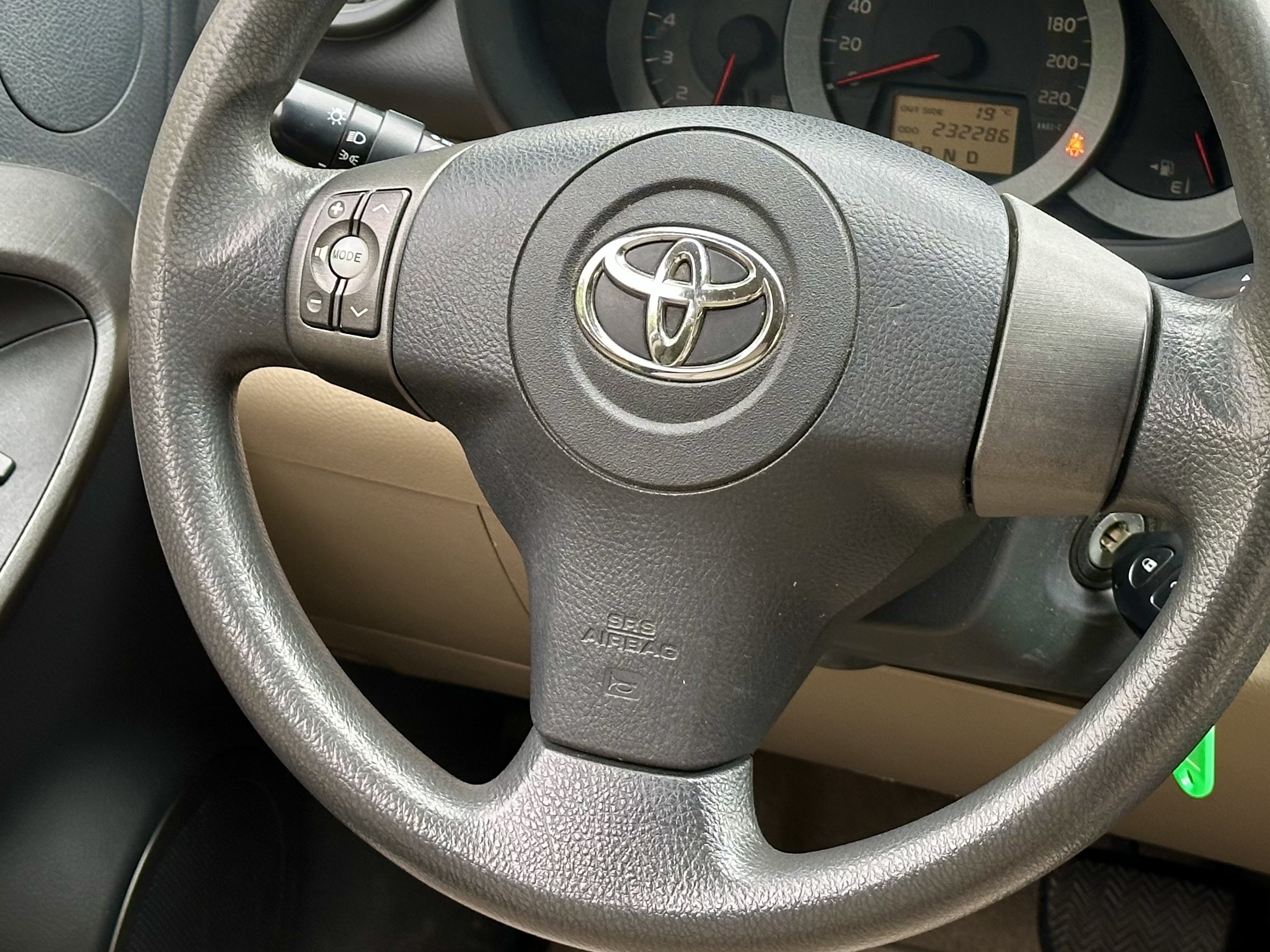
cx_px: 701
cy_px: 274
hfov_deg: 23.5
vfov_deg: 17.7
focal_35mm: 83
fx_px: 3045
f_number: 1.78
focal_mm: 6.86
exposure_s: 1/95
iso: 80
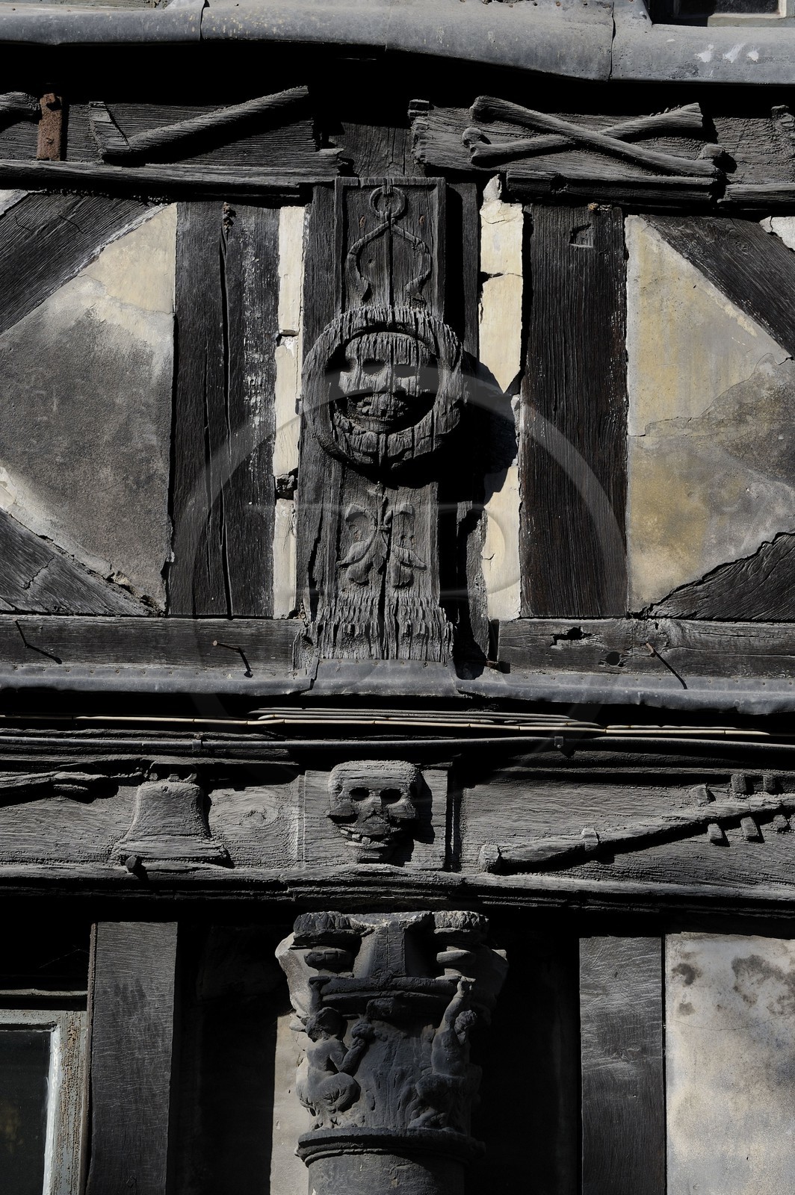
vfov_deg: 16.4
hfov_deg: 10.9
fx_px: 4147
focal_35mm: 125
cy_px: 598
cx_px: 398
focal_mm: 125
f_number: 8
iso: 200
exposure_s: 1/250
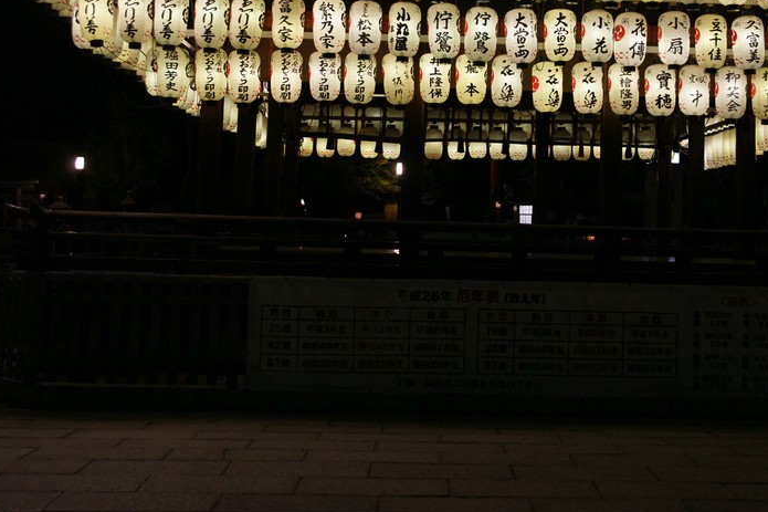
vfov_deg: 23.1
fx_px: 1237
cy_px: 109
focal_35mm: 58
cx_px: 515
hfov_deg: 34.2
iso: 800
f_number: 3.2
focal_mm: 35
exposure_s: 1/40
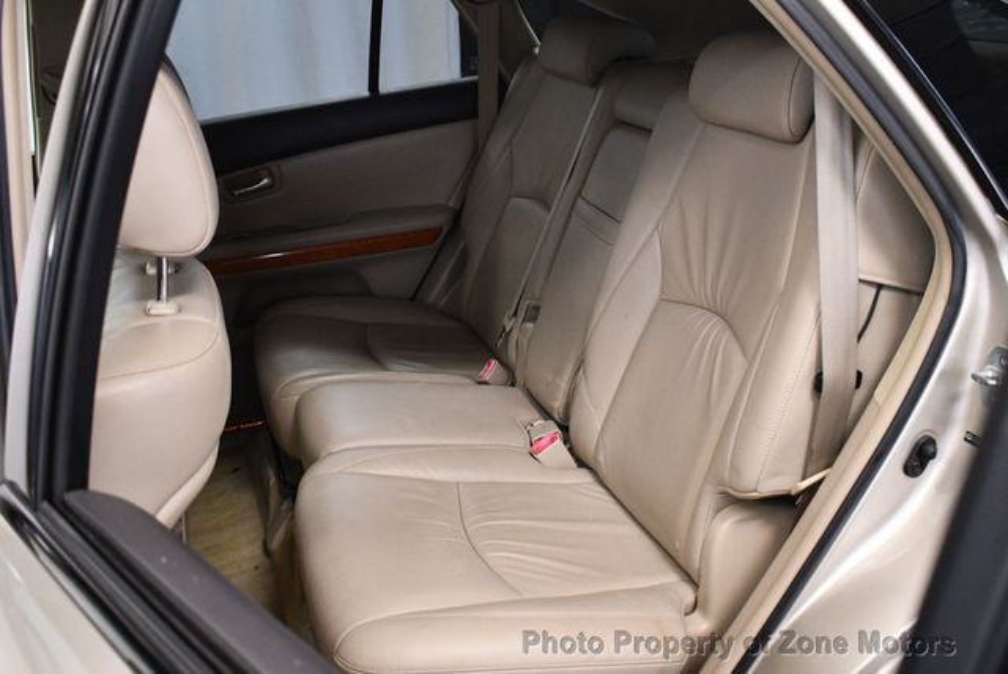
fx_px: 1009
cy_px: 337
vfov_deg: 36.9
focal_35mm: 36
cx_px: 504
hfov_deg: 53.1
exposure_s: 1/125
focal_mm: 18
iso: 2000
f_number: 3.5
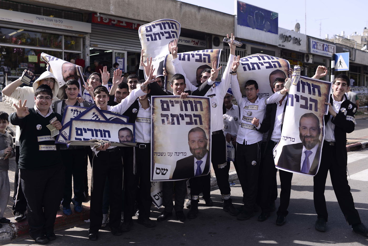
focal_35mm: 35
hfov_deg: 54.4
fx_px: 358
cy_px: 123
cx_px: 184
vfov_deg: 37.9
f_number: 3.5
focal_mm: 35
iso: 100
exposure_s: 1/800
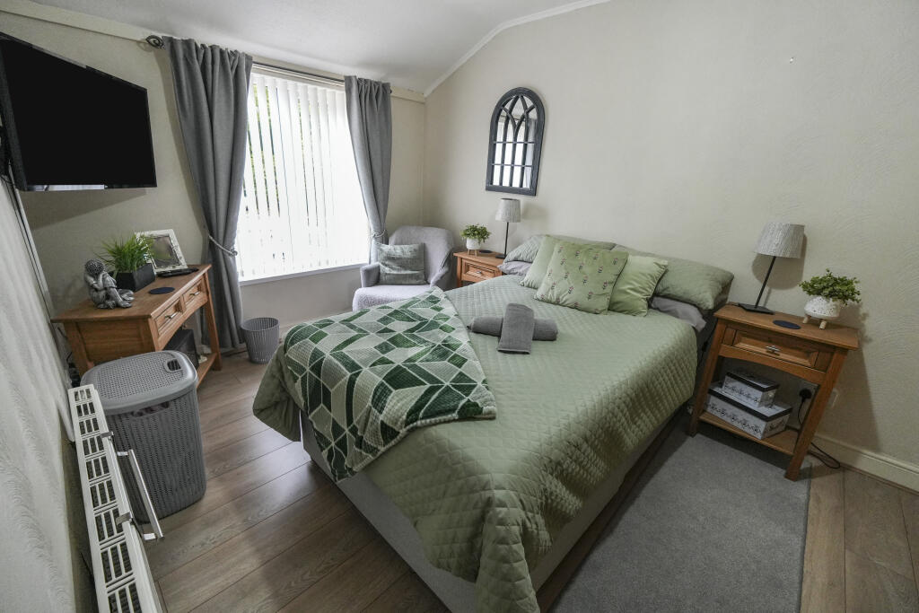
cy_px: 306
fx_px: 383
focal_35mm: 15
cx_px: 460
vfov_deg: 77.3
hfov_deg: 100.4
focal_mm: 10
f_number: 4
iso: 1250
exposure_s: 1/160
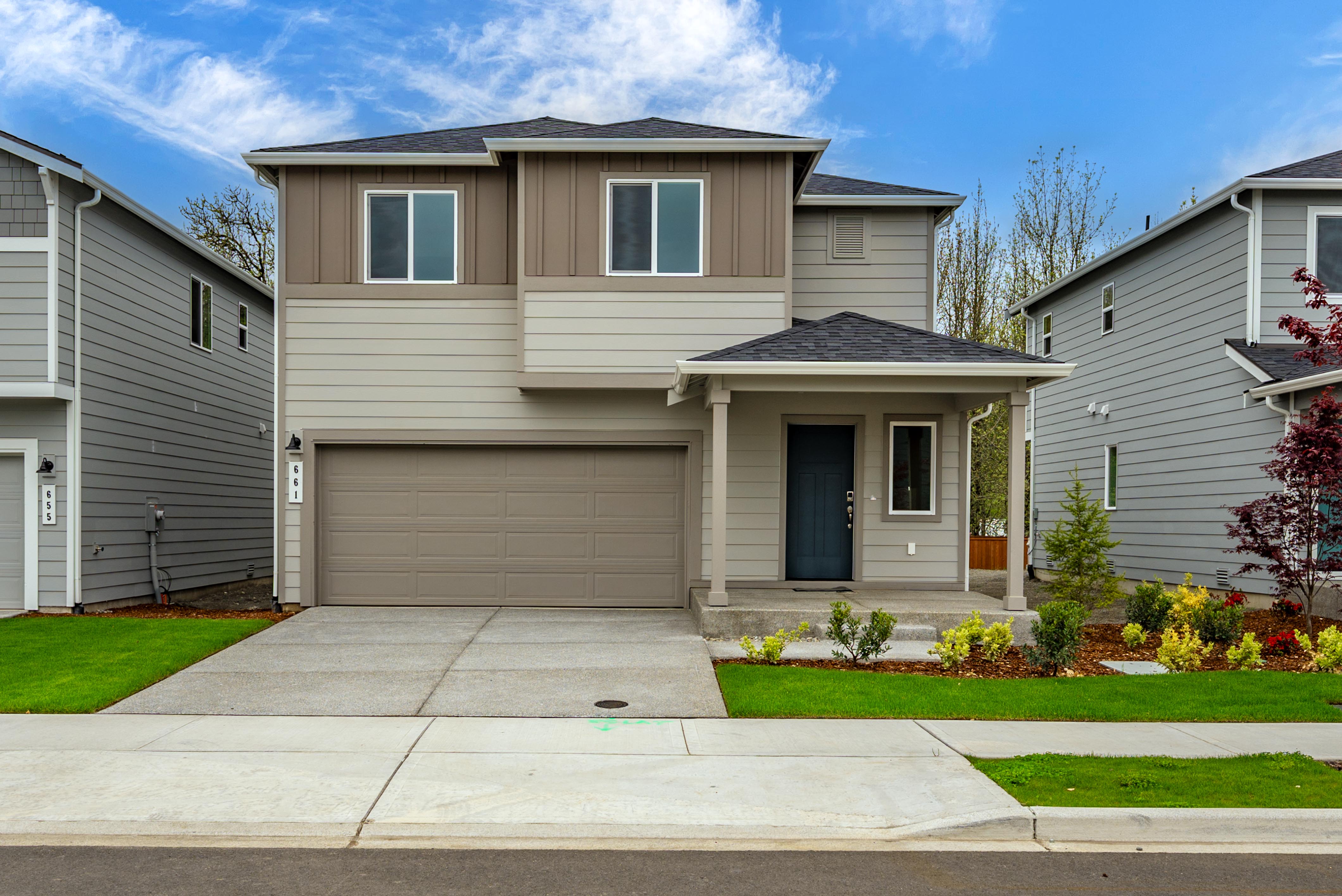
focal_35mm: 24
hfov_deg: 73.7
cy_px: 448
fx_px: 895
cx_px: 671
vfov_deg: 53.2
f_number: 7.1
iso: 80
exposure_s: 1/200
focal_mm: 24
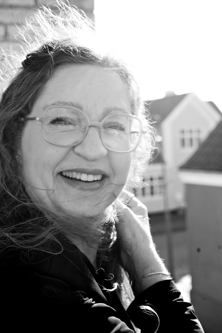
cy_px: 166
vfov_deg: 39.6
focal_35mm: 50
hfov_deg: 27.0
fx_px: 462
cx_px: 111
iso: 250
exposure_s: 1/1000
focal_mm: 50
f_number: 6.3
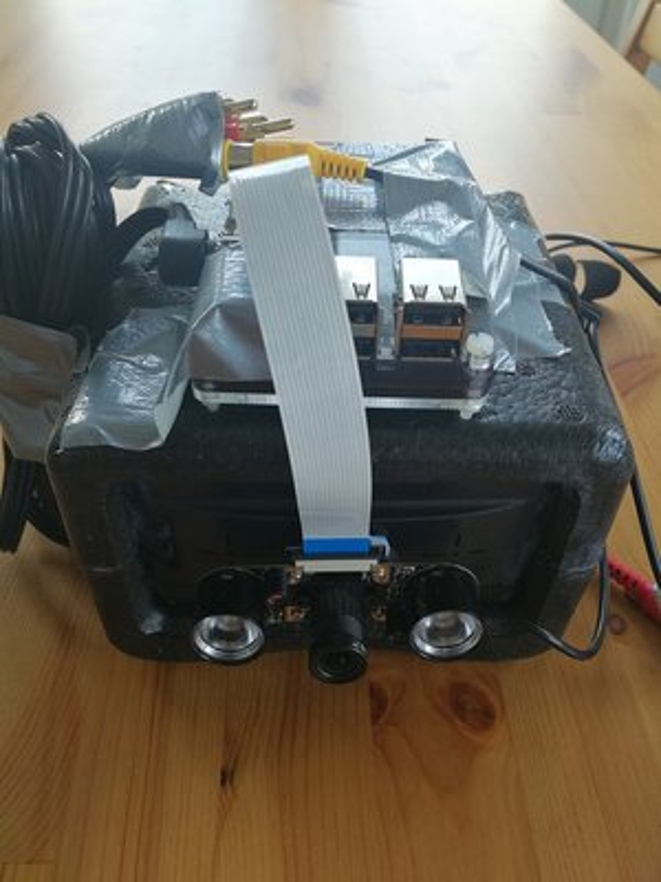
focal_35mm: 27
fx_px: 687
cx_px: 330
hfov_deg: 51.4
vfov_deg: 65.3
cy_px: 441
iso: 80
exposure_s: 1/100
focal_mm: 3.95
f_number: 2.2
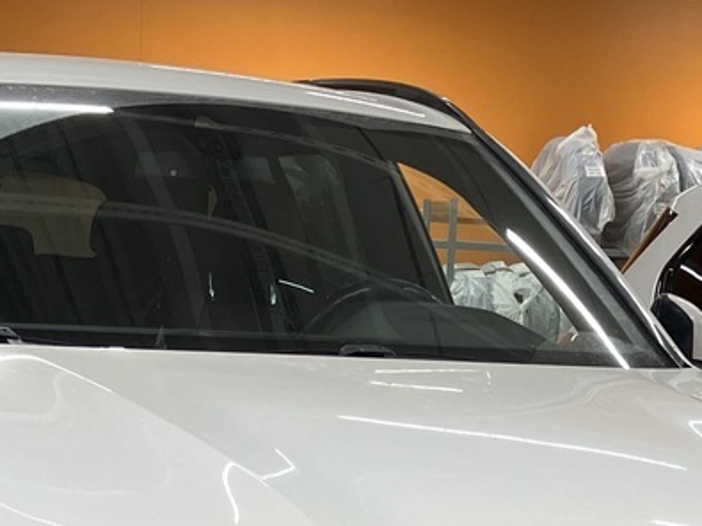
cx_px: 386
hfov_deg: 19.3
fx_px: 2068
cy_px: 805
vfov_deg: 13.6
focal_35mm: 102
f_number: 1.8
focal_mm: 3.99
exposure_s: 1/100
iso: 80
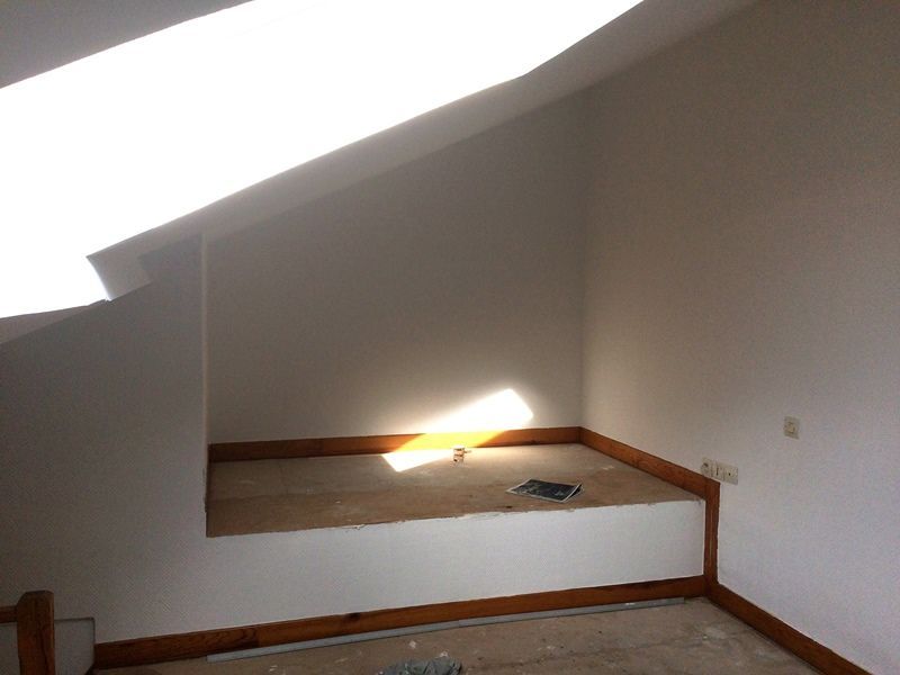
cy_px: 338
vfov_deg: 48.2
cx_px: 450
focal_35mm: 29
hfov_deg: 61.7
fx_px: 754
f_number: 2.2
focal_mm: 4.15
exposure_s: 1/533
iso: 32
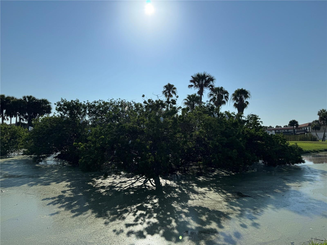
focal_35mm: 24
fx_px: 227
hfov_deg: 71.6
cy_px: 122
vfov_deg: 56.8
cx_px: 164
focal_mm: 6.76
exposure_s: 1/12346
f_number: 1.78
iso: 50
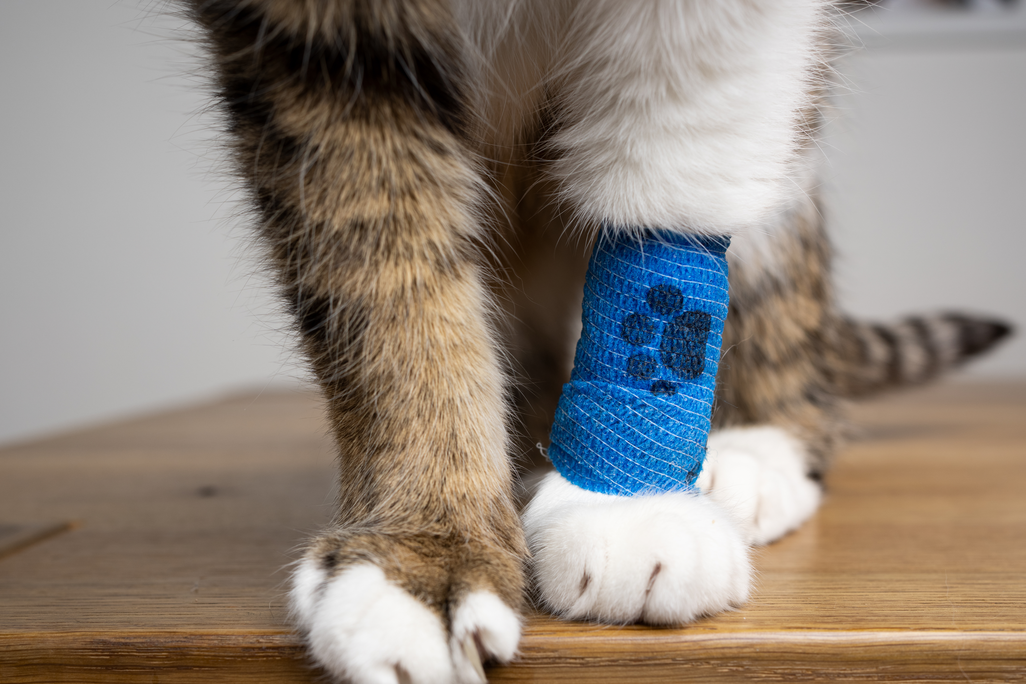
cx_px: 501
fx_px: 1282
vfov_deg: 29.8
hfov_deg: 43.6
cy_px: 411
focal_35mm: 45
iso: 100
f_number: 6.3
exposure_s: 1/200
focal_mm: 35
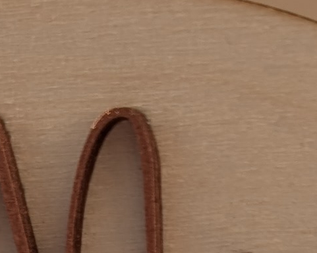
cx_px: 67
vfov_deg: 6.3
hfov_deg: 9.7
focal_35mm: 199
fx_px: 1867
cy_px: 1013
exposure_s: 1/141
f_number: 1.68
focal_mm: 6.9
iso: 16
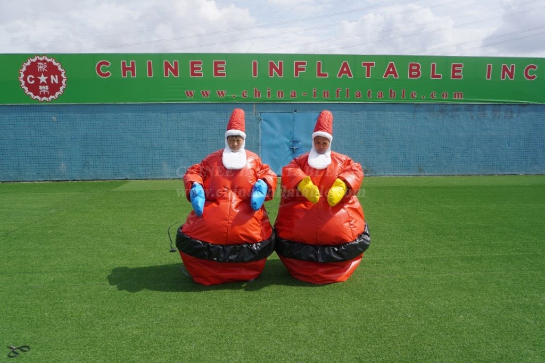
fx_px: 363
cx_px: 272
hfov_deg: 73.7
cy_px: 182
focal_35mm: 24
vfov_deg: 53.1
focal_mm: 16
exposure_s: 1/500
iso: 100
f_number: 5.6
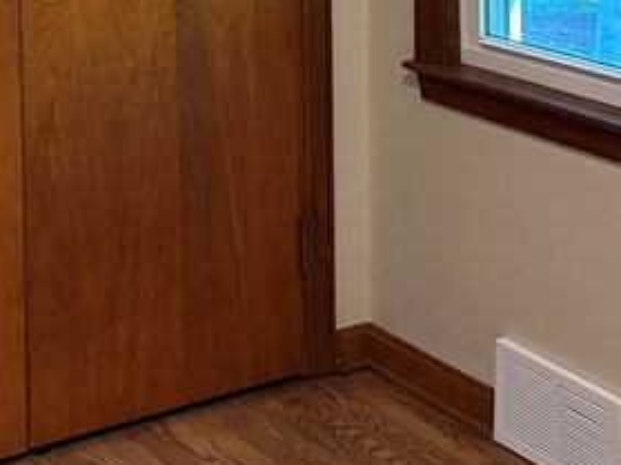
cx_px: 354
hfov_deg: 22.2
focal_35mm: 88
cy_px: -111
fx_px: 1578
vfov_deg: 16.0
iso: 160
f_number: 1.78
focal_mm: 6.86
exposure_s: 1/60
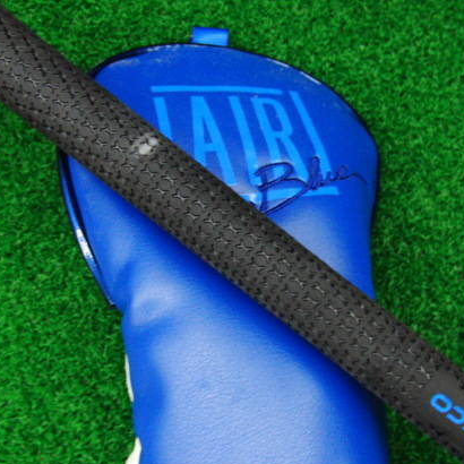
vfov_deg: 33.4
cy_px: 244
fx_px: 773
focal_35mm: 51
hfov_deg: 33.4
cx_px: 258
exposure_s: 1/30
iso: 400
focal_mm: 6.42
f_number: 3.6
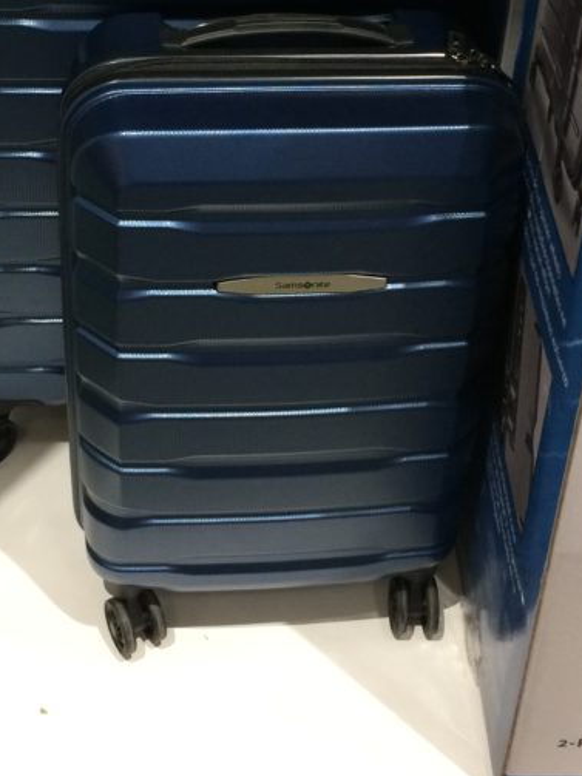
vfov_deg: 32.0
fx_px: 1323
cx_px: 258
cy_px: 173
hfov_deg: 24.8
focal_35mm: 59
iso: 160
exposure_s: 1/30
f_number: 2.2
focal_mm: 4.15
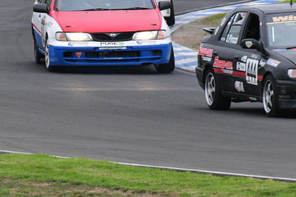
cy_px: 9
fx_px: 11839
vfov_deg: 1.0
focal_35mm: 1440
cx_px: 106
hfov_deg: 1.4
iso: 2500
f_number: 10
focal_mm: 500
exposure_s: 1/640
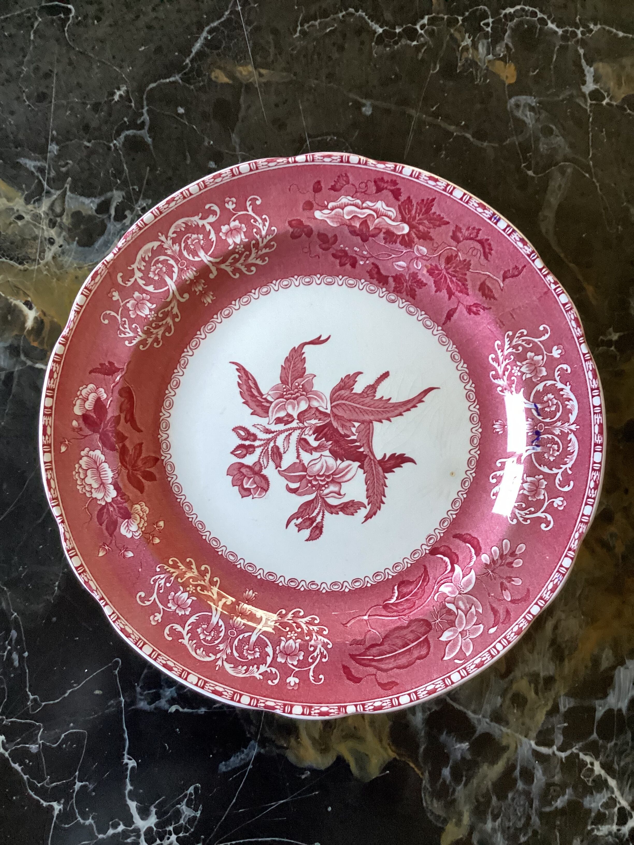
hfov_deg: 45.4
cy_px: 422
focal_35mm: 31
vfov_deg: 58.4
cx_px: 317
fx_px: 757
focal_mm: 3.3
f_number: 2.4
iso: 200
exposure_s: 1/60
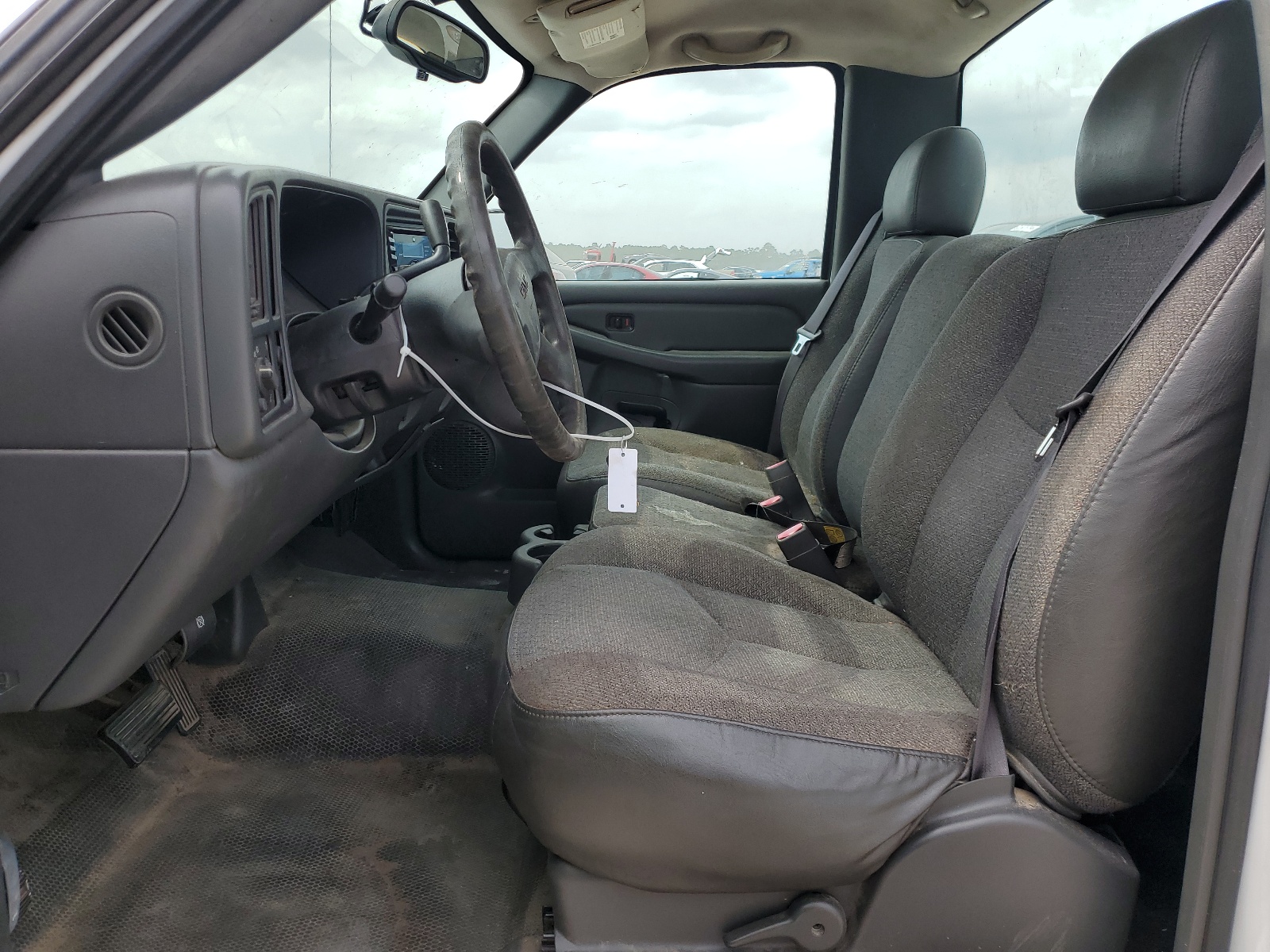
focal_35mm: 26
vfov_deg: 53.1
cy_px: 476
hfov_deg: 67.3
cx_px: 635
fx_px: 954
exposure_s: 1/1250
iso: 50
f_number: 1.5
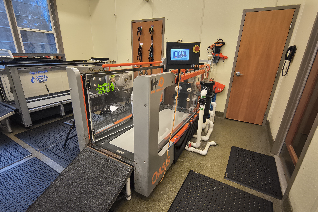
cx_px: 155
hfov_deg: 108.3
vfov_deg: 85.4
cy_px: 108
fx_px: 115
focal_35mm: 13
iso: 420
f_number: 2.2
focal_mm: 2.13
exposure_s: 1/60
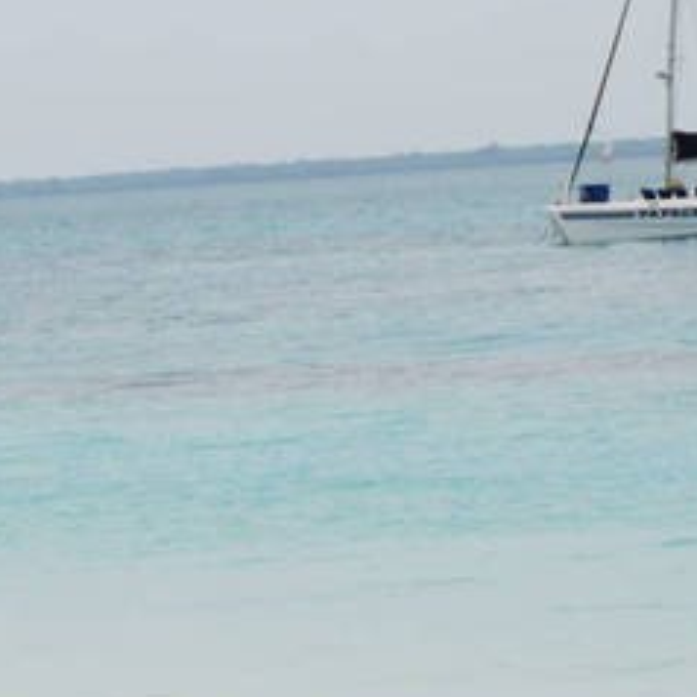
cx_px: 305
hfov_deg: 5.2
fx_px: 7700
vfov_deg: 5.2
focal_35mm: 338
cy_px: 252
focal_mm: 90
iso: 100
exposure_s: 1/500
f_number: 5.6
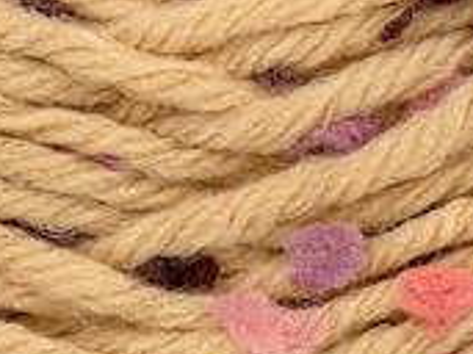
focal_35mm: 231
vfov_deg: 6.4
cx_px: 227
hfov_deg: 8.6
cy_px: 234
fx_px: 3154
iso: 200
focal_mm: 20.29
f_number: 2.9
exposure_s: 1/74
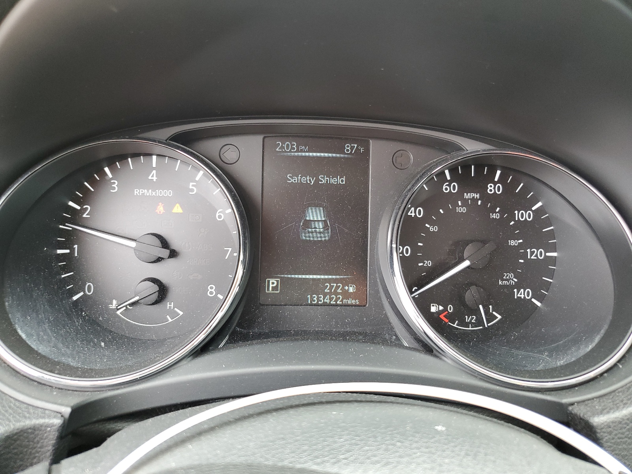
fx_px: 475
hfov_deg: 67.3
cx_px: 316
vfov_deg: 53.1
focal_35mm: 26
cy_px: 237
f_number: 1.5
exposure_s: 1/120
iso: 99
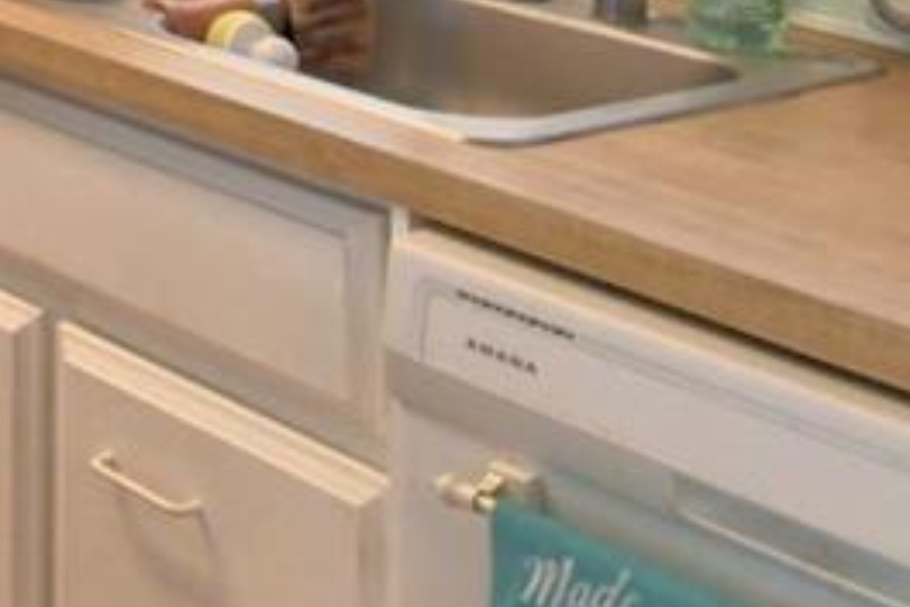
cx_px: -552
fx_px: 2300
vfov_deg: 13.6
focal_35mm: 91
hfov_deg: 18.9
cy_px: -448
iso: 400
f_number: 4.5
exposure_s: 1/100
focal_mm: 10
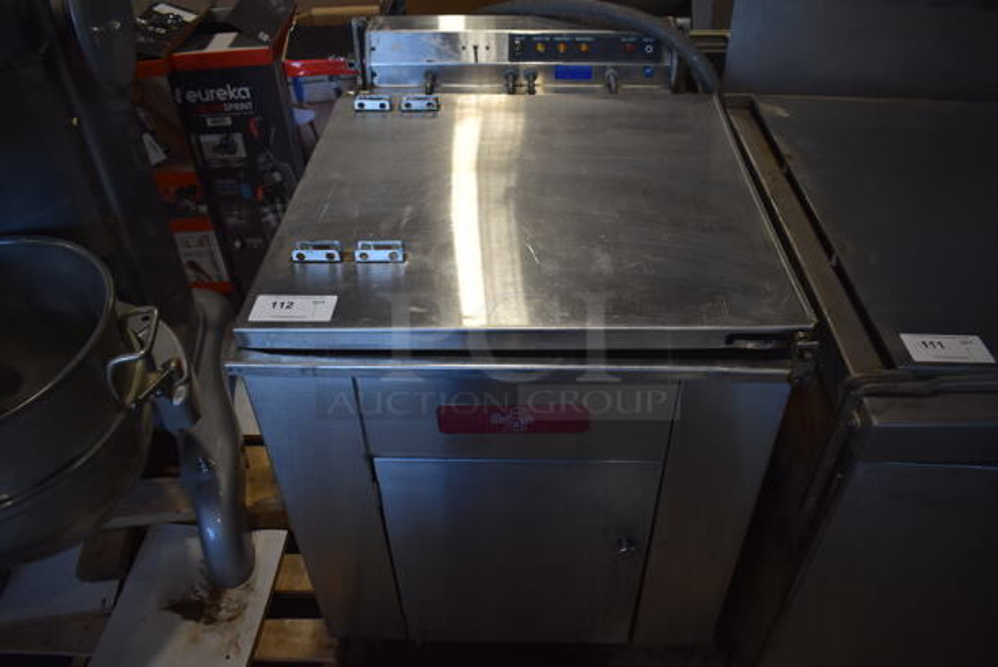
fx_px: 749
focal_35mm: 27
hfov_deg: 67.3
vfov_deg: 48.0
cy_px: 334
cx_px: 499
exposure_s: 1/250
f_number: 3.5
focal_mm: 18
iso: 450
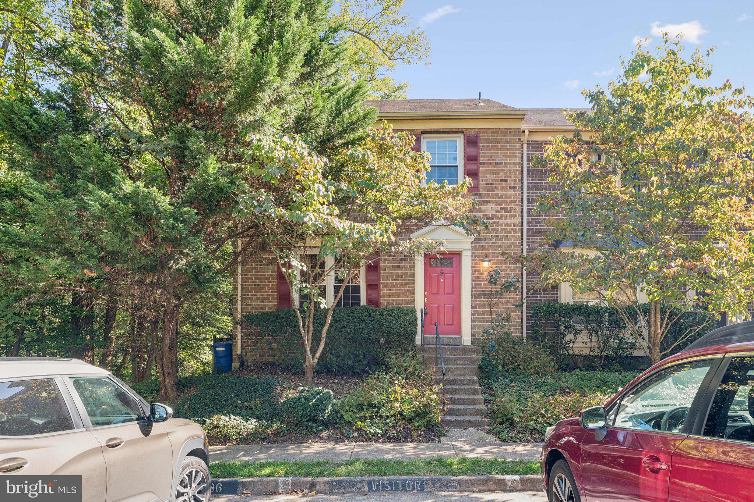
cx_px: 377
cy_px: 251
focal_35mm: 24
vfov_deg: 53.1
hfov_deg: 73.7
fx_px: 503
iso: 320
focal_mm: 24
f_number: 8
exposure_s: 1/60
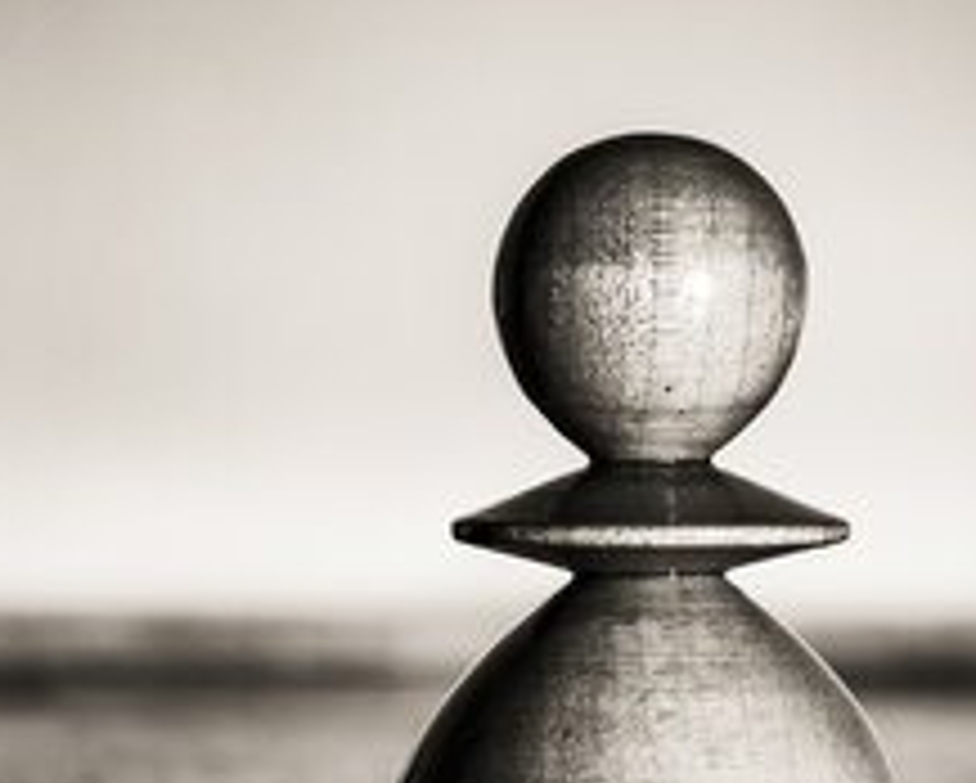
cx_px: 387
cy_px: 526
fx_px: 5175
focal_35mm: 179
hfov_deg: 10.8
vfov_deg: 8.6
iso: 400
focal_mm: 46
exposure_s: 1/6
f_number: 5
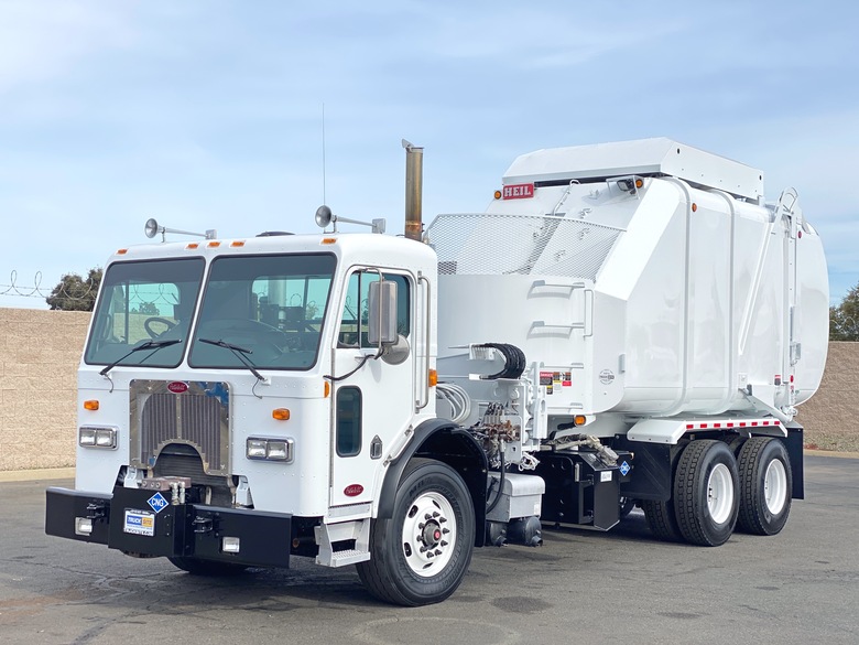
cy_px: 322
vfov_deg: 28.0
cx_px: 430
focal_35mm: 52
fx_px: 1290
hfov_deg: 36.8
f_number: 2
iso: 20
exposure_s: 1/761
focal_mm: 6
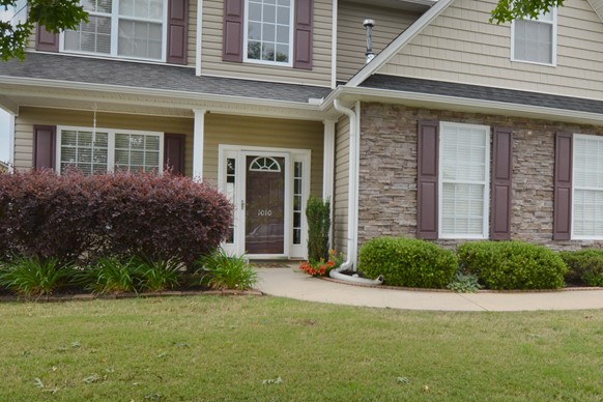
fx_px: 469
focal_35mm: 28
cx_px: 355
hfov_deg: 65.0
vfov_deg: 46.3
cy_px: 225
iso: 200
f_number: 7.1
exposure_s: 1/160
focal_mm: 10
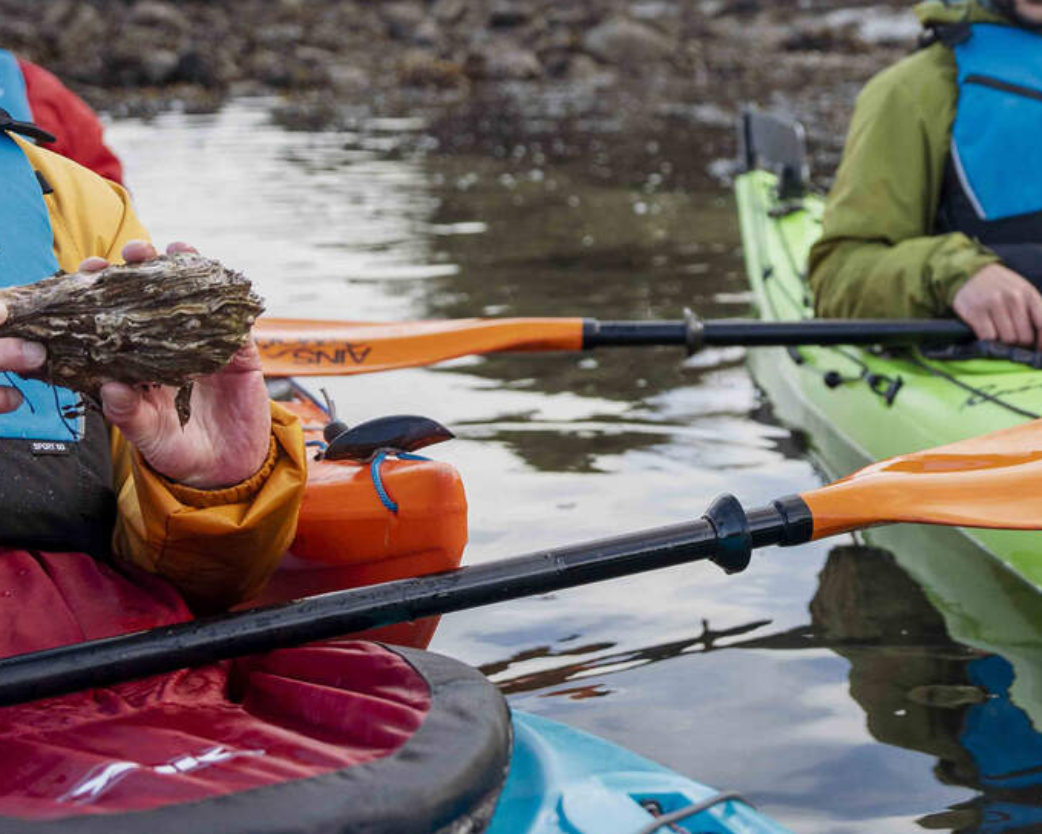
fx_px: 2220
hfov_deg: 25.1
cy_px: 182
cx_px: 1053
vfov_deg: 21.0
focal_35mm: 72
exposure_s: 1/1000
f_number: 2.8
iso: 200
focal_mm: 29
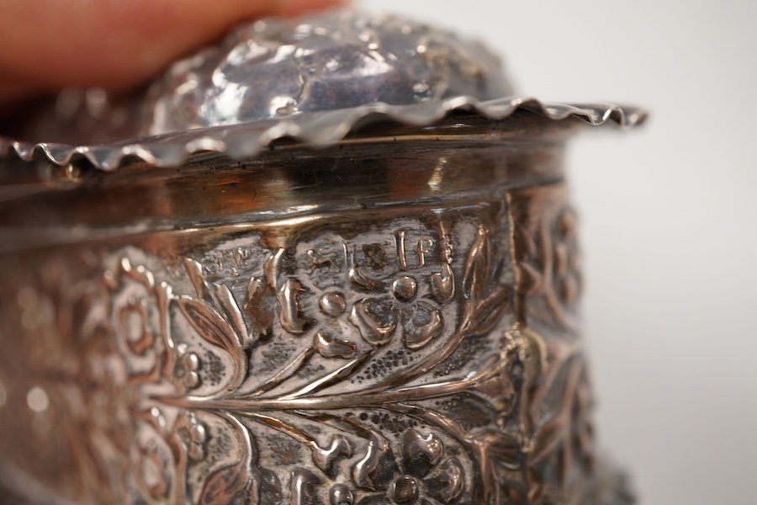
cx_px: 378
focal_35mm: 45
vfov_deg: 29.9
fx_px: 946
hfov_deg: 43.6
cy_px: 252
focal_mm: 30
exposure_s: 1/125
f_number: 8
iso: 1250
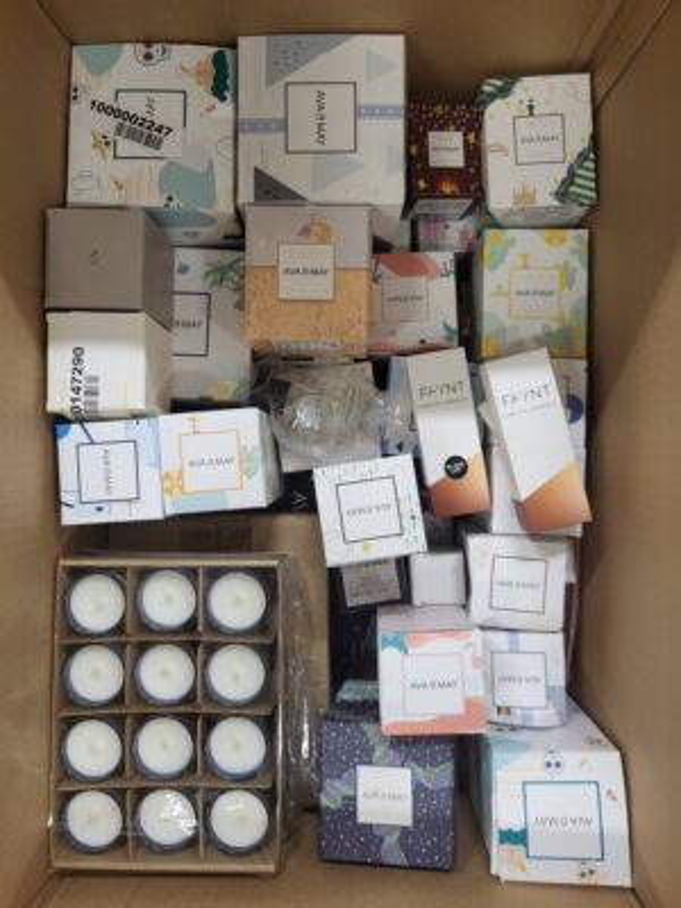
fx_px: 682
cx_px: 340
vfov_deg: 67.3
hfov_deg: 53.1
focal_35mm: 26
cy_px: 454
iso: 200
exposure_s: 1/50
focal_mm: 5.4
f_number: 1.8
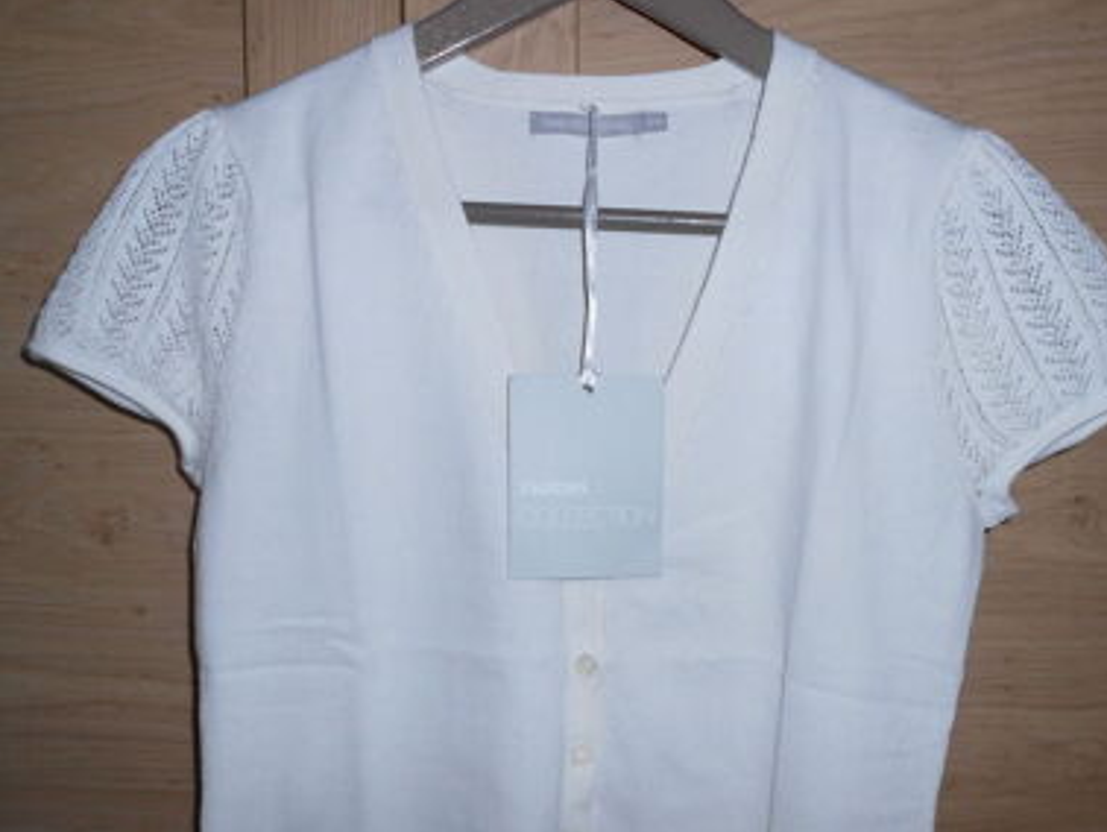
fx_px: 1056
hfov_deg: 55.2
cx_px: 606
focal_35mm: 33
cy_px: 475
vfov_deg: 42.9
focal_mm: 4.6
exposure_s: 1/25
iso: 80
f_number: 3.2
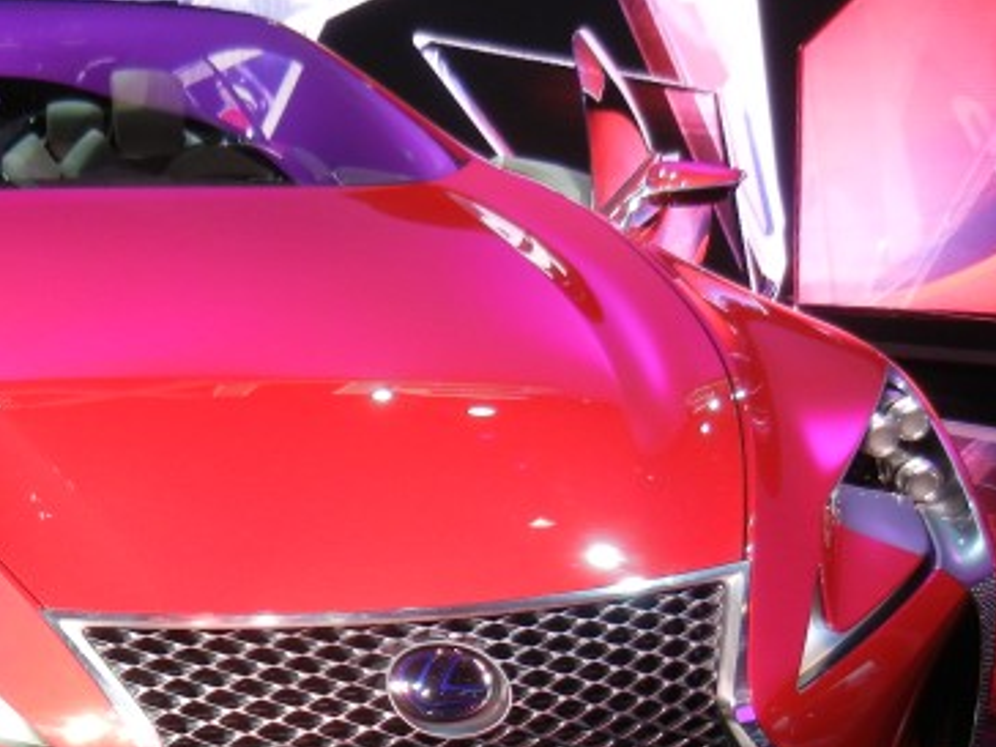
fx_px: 1899
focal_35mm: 66
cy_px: 640
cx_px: 126
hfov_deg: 28.4
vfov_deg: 21.8
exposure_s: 1/121
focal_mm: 5.4
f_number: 3.5
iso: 160
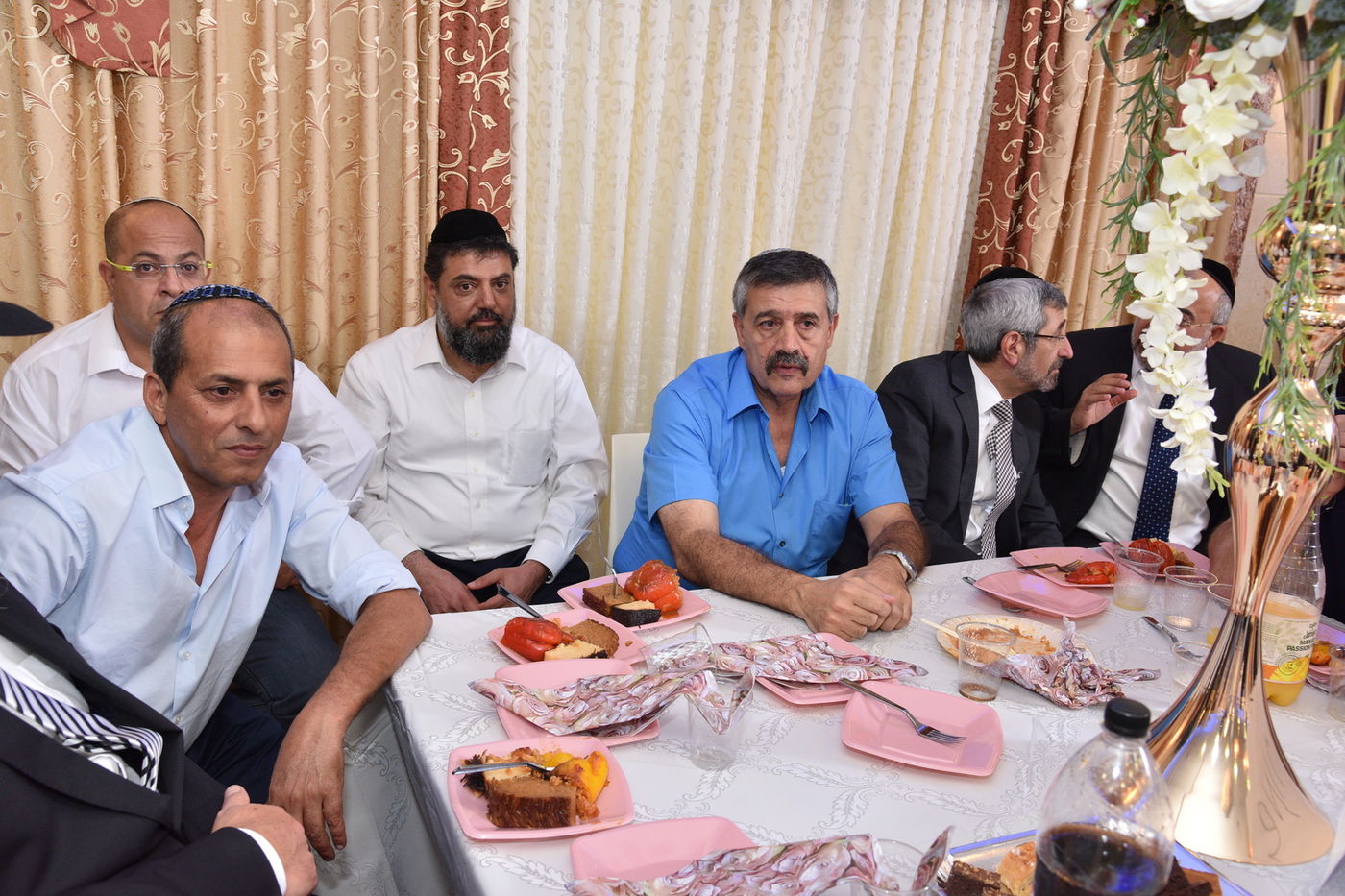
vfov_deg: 42.3
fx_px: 1158
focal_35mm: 31
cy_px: 448
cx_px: 672
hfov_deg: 60.3
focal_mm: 31
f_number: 6.3
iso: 1250
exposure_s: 1/160
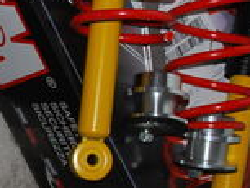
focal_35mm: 169
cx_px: -105
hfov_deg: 11.3
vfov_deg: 8.8
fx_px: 1221
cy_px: 67
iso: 200
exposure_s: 1/60
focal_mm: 28
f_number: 4.5
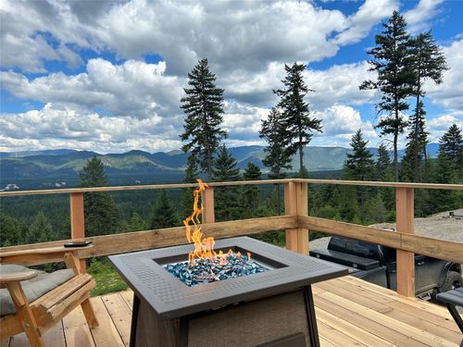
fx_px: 348
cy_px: 174
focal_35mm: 26
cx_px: 232
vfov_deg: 53.1
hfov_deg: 67.3
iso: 50
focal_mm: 5.7
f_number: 1.5
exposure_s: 1/4630
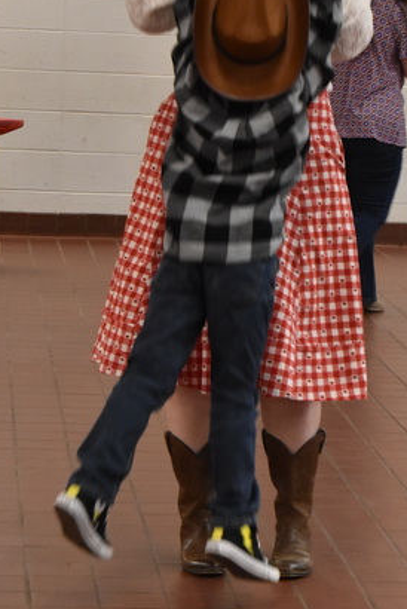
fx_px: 2725
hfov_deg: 8.5
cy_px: 195
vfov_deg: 12.7
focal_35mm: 161
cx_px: 331
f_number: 7.1
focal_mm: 55
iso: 2800
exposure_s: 1/100
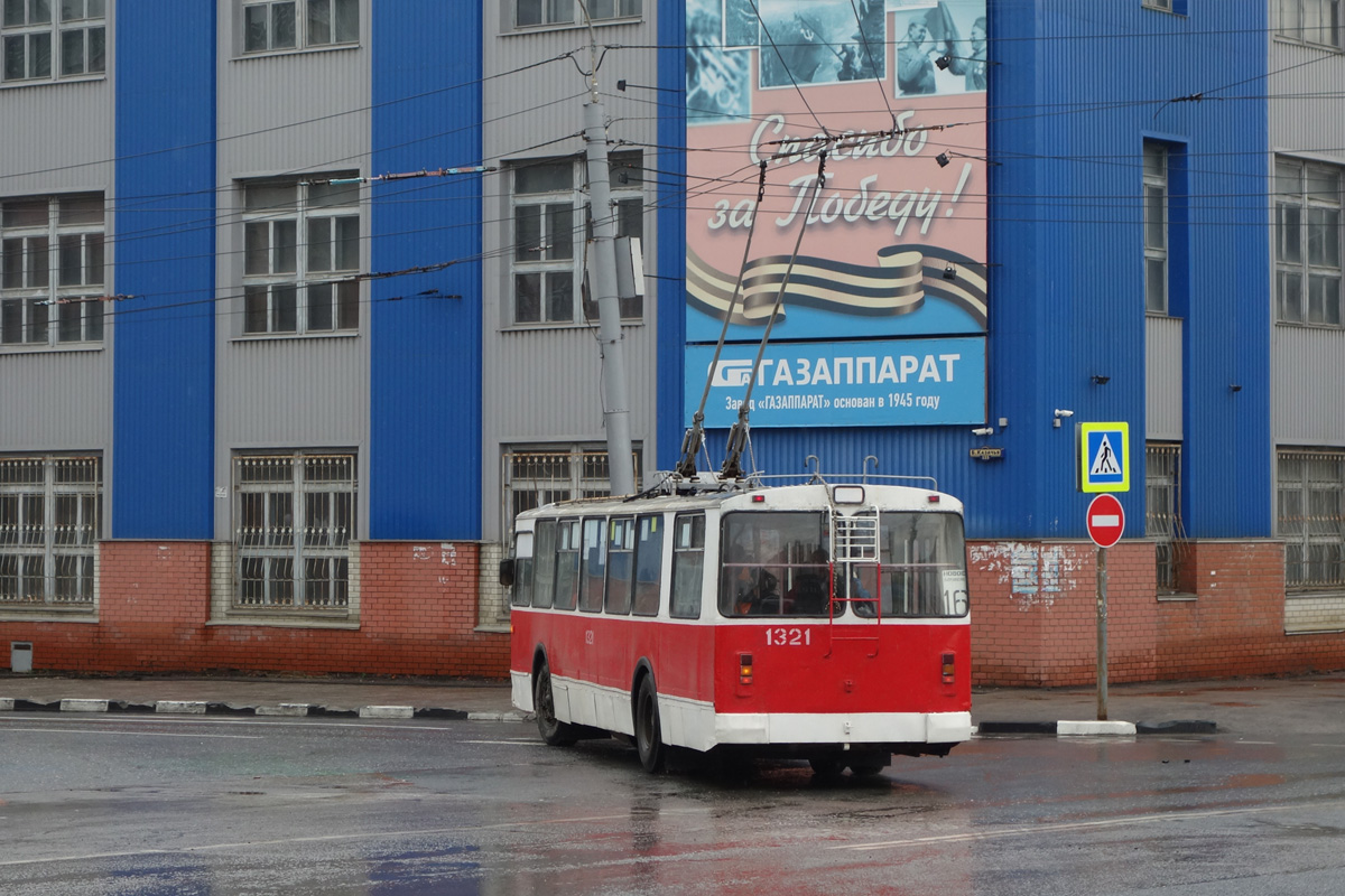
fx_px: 2914
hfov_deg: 26.0
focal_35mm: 78
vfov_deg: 17.5
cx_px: 672
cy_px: 448
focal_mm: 29.15
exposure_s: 1/500
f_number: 4.5
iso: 250
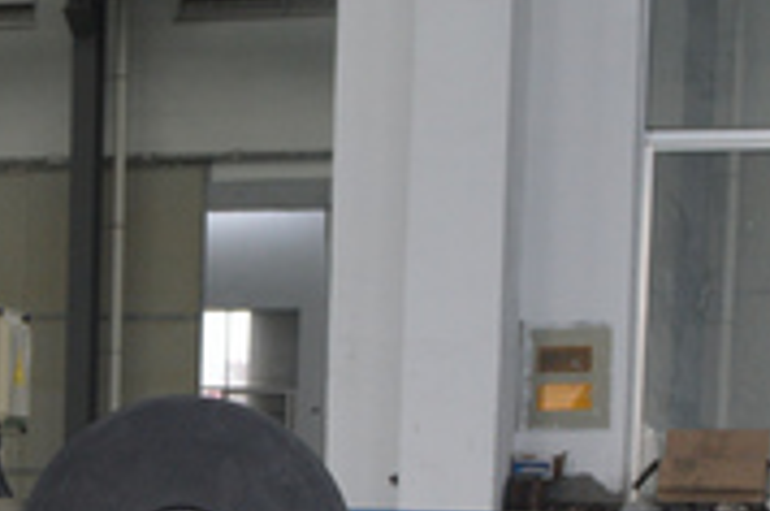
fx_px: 2882
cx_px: -307
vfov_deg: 9.7
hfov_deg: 14.4
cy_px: 888
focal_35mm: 135
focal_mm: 20
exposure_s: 1/125
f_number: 5.6
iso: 400
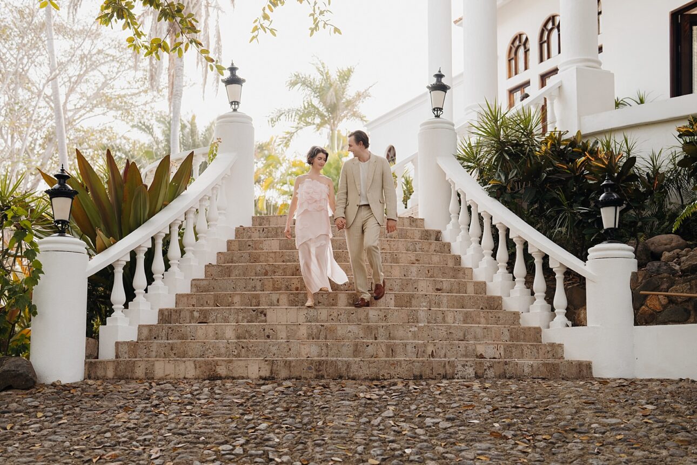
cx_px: 348
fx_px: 968
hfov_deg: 39.6
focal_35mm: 50
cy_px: 232
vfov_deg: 27.0
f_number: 2.2
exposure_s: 1/500
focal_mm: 50
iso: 200
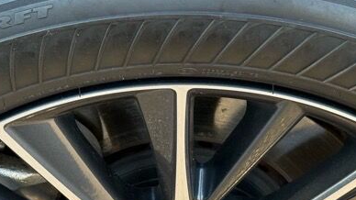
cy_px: 154
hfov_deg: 15.6
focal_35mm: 138
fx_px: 1302
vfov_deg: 8.8
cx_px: 163
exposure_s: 1/161
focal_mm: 6.76
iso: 160
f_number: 1.78
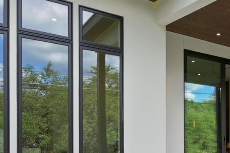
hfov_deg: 36.1
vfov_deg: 26.6
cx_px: 234
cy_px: 135
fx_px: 313
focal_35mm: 49
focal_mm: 14
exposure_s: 1/1250
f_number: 8
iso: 800
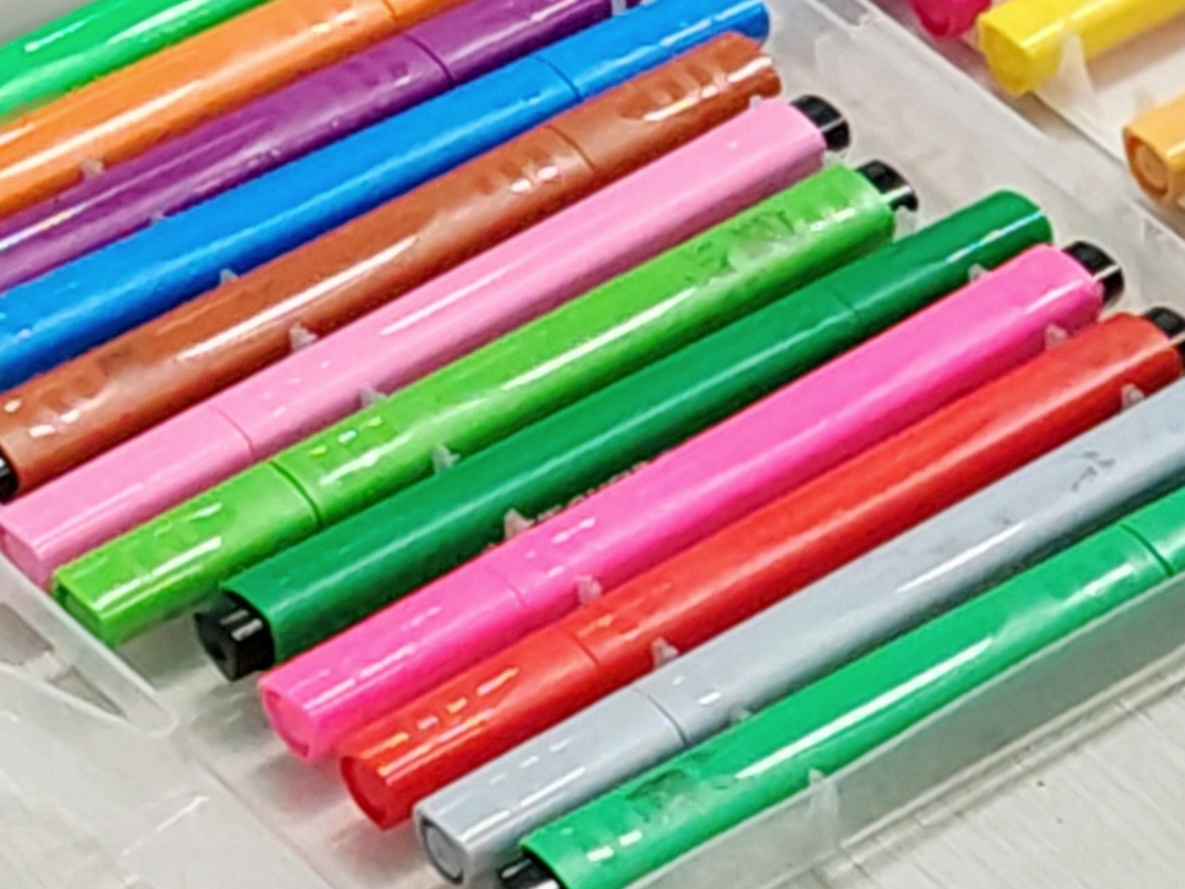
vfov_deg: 6.5
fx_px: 7805
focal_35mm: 228
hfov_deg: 8.2
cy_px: 328
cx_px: 2441
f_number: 4
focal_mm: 6.14
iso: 1250
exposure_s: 1/100
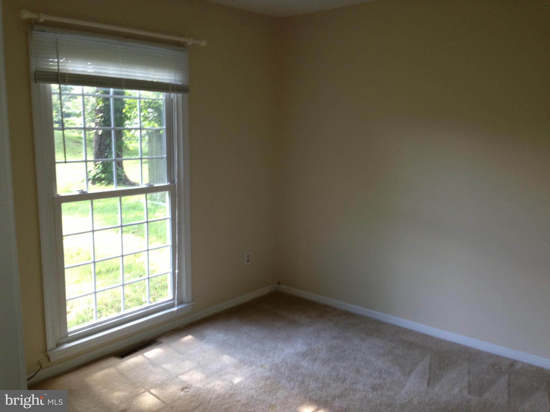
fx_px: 524
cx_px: 275
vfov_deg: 42.9
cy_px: 206
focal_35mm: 33
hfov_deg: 55.4
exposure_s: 1/60
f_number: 2.4
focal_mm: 4.13
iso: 100
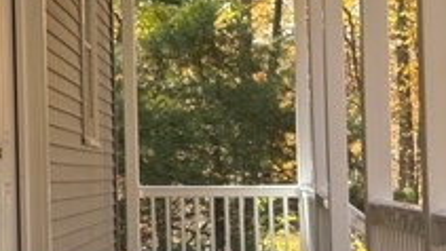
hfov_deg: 16.9
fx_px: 1503
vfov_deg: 9.6
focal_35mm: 127
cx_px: 182
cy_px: 141
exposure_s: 1/582
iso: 80
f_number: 1.78
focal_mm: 6.76
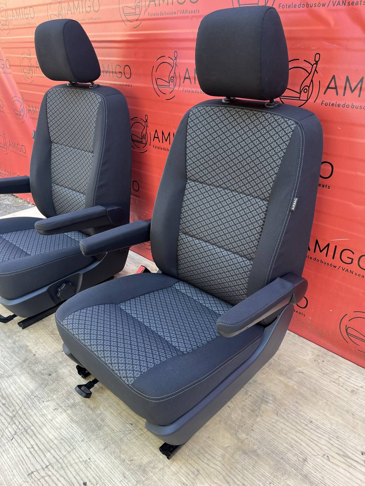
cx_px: 182
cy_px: 243
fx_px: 366
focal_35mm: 26
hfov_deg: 53.1
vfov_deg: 67.3
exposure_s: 1/121
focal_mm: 5.1
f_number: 1.6
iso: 80
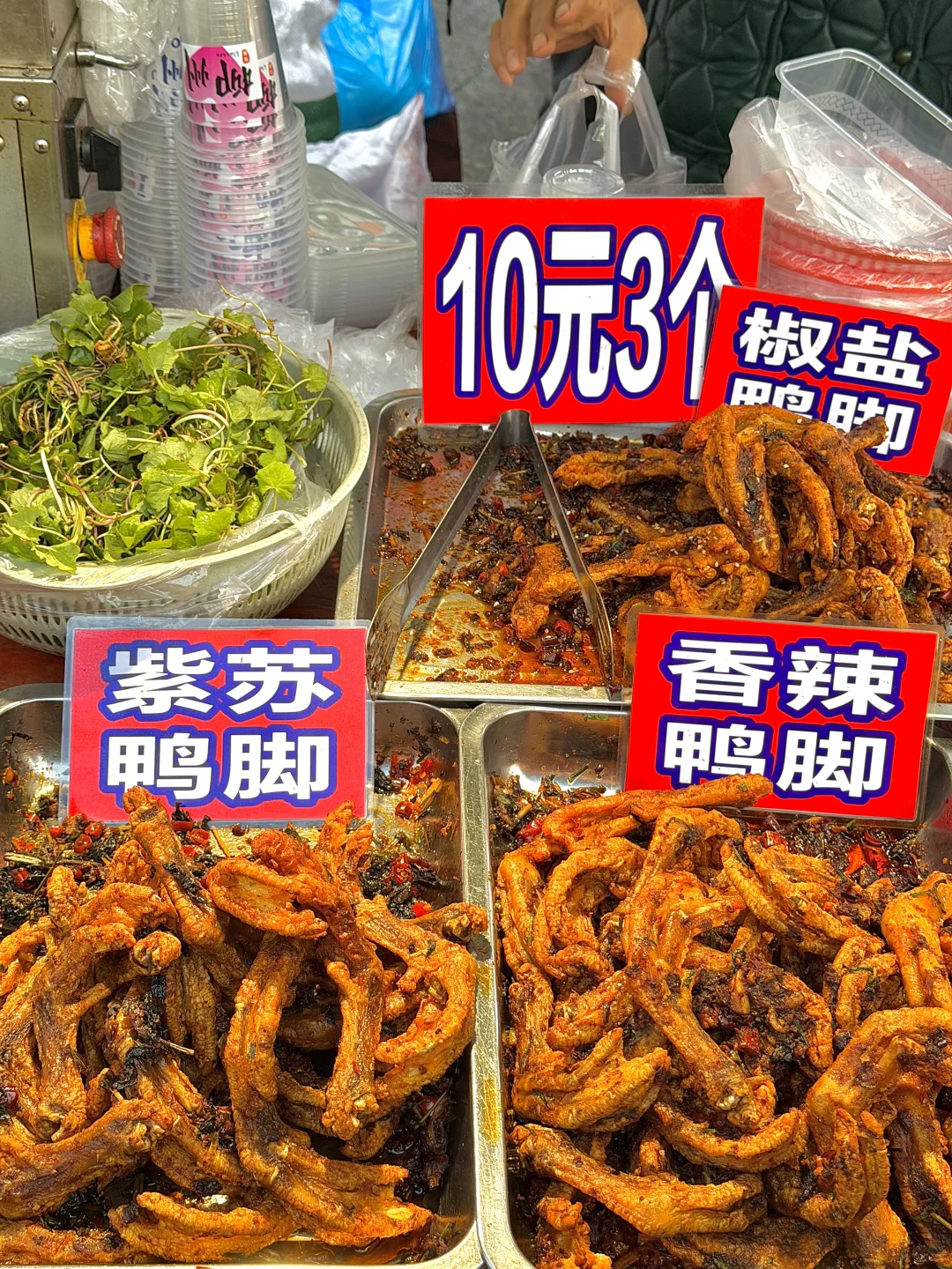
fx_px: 1760
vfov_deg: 39.7
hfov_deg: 30.3
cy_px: 634
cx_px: 476
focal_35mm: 48
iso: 50
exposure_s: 1/196
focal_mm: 6.76
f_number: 1.78
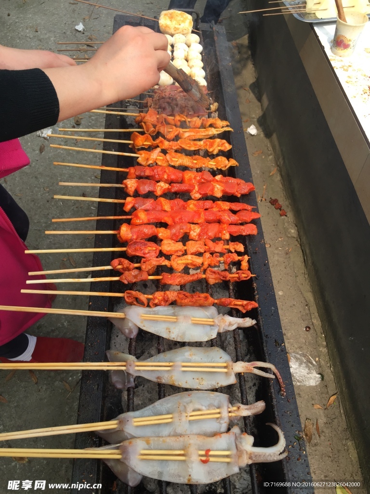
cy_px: 247
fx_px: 413
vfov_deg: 61.7
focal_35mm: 29
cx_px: 185
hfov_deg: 48.2
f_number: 2.2
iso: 32
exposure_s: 1/807
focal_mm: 4.15
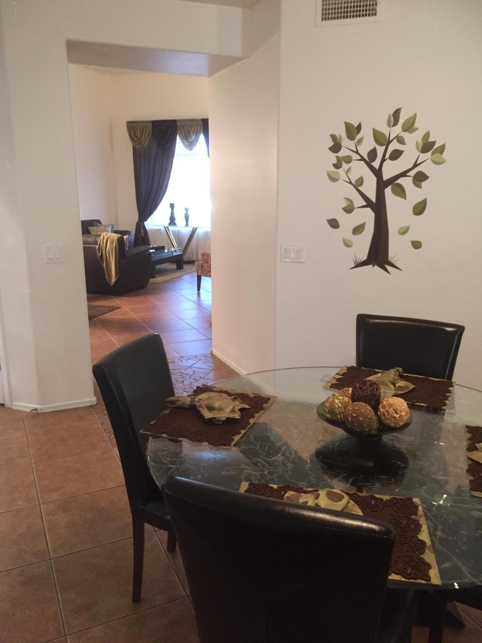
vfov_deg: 61.7
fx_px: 538
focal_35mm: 29
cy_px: 322
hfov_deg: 48.2
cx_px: 241
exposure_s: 1/24
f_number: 2.2
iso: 250
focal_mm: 4.15
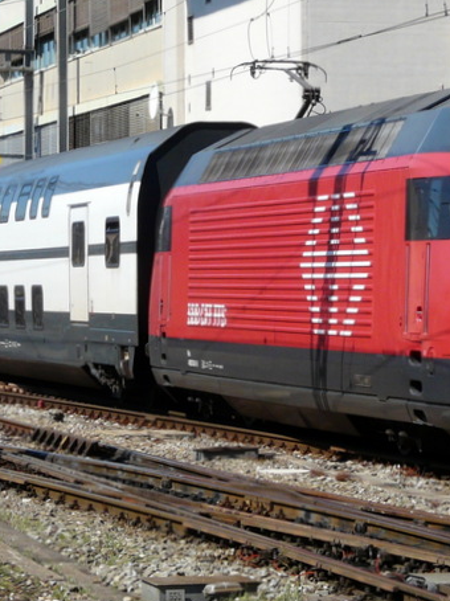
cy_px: 246
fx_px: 3175
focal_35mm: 183
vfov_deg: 10.8
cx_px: 334
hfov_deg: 8.1
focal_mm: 13.6
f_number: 6.3
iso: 100
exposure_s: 1/320
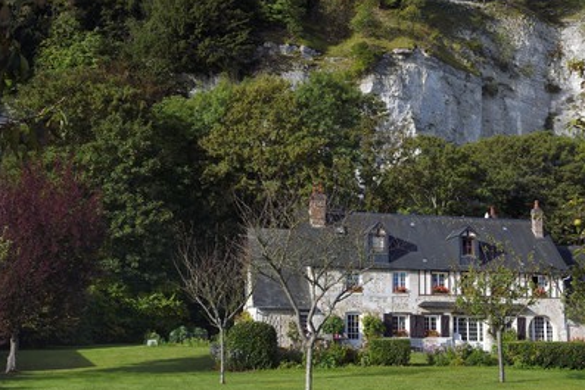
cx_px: 306
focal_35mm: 55
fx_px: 894
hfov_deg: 36.2
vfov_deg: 24.6
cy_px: 193
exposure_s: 1/320
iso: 200
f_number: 11
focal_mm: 52
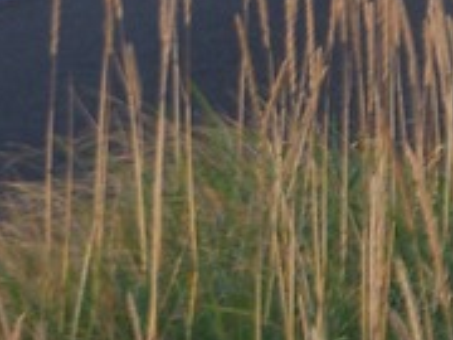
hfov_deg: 2.1
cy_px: -188
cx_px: 778
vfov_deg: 1.6
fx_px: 12367
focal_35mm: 945
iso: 64
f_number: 3.6
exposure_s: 1/50
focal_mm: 29.3
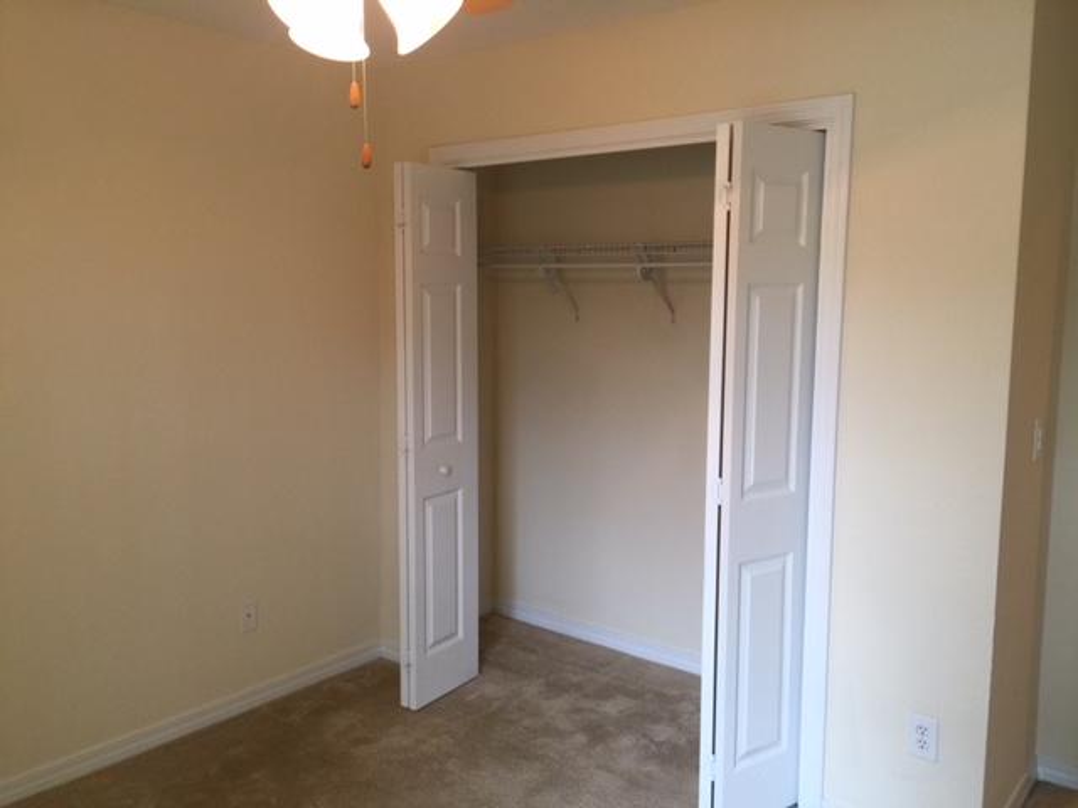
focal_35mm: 29
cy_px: 404
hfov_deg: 61.7
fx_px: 903
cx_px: 539
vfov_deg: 48.2
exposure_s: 1/30
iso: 40
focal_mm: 4.15
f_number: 2.2
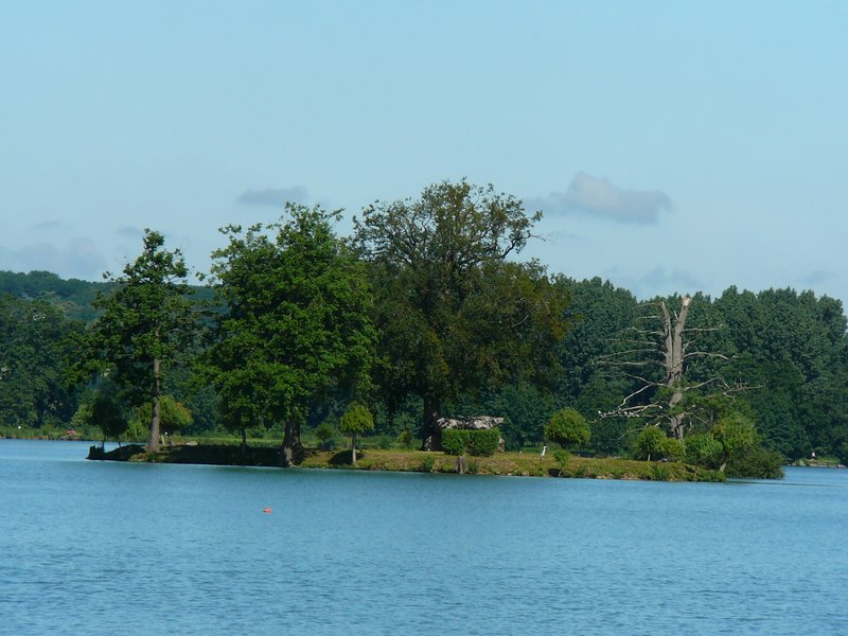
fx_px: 6271
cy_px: 318
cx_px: 424
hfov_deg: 7.7
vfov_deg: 5.8
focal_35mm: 256
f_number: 7.1
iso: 80
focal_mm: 38
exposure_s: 1/400
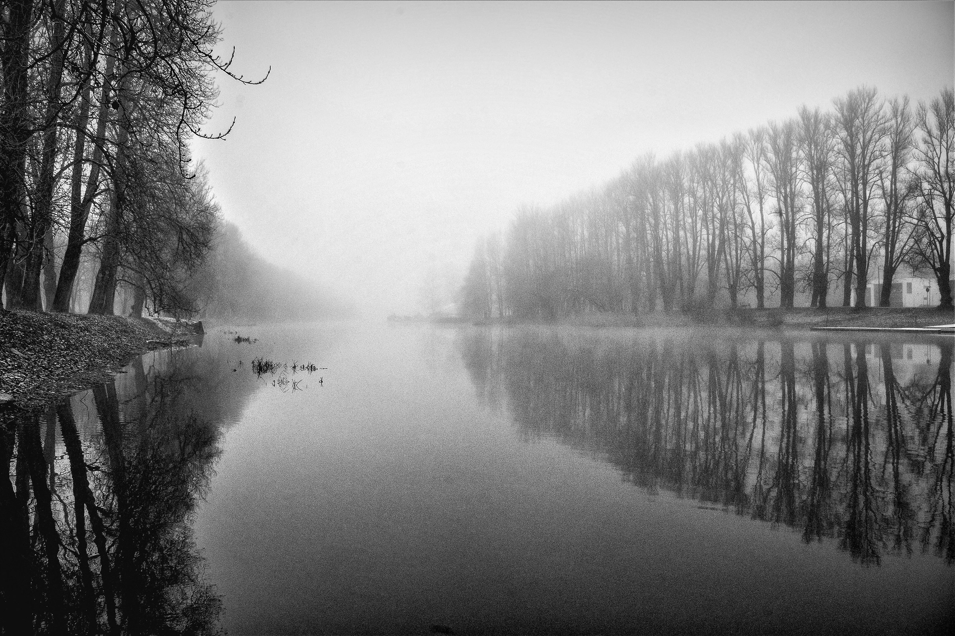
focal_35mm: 27
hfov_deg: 67.4
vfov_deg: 47.9
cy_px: 318
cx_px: 478
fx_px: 716
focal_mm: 18
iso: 800
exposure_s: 1/100
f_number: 11
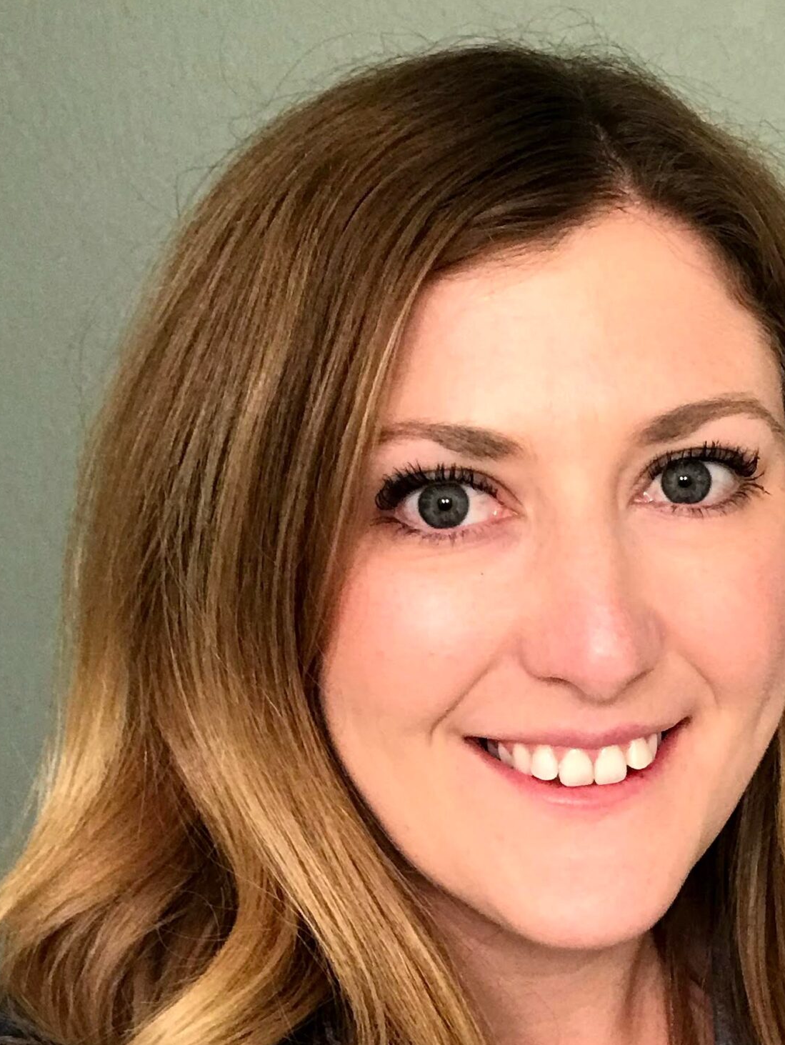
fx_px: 1692
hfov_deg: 25.9
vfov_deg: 34.2
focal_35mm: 56
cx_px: 565
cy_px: 626
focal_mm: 2.87
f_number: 2.2
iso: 100
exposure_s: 1/30
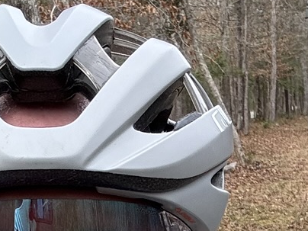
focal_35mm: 114
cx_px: 178
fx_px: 1014
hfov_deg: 17.3
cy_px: 402
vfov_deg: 12.1
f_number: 1.9
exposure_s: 1/478
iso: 25
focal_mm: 2.69
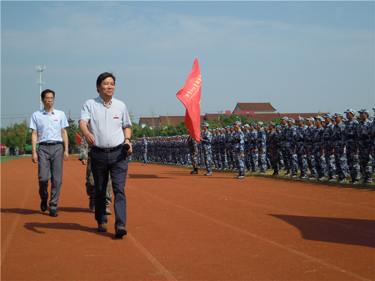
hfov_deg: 41.2
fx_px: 498
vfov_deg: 31.5
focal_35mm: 46
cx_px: 188
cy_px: 140
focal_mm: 8.3
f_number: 9.6
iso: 100
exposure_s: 1/200
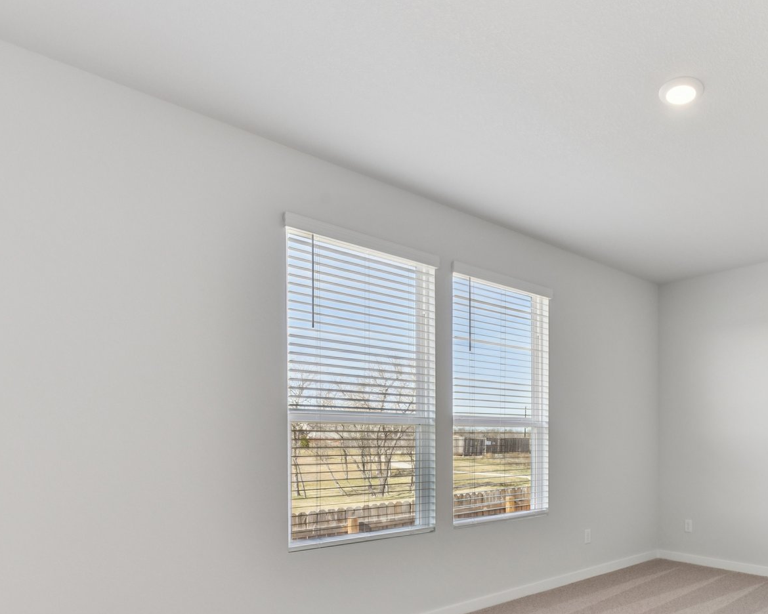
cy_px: 447
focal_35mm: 23
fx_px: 523
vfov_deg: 58.3
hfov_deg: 67.2
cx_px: 591
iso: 400
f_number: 8
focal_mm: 14
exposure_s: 1/50
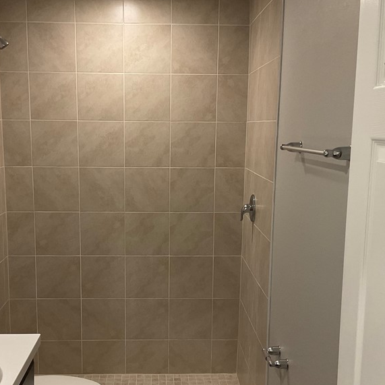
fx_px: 579
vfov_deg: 36.7
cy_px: 221
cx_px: 169
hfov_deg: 36.7
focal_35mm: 46
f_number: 1.8
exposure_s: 1/60
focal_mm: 3
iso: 80
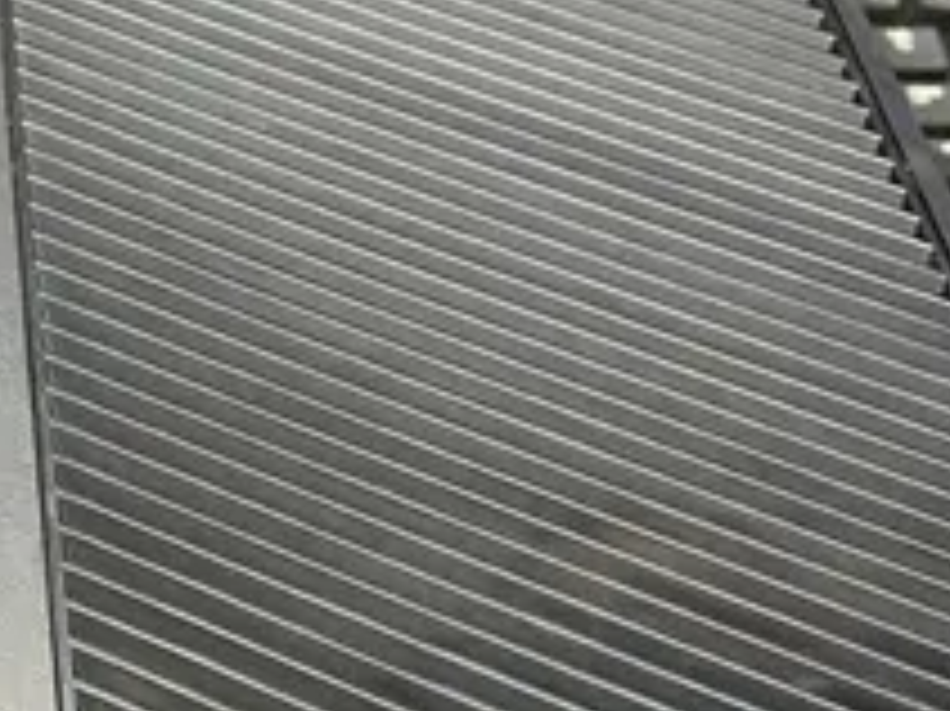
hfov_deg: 24.8
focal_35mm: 76
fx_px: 2085
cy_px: 378
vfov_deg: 19.4
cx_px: 68
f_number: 1.6
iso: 500
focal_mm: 5.1
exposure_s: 1/50
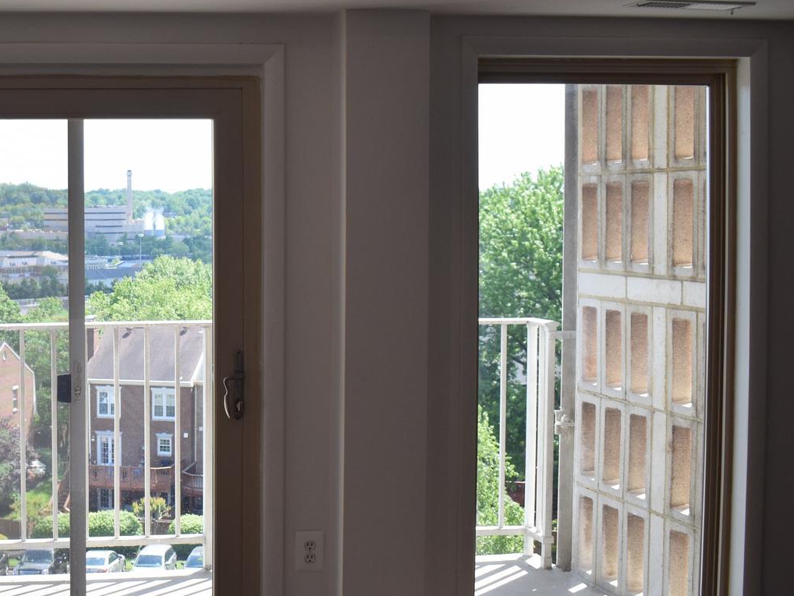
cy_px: 284
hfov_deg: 31.4
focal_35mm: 58
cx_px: 54
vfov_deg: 25.2
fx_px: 1331
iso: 400
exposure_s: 1/500
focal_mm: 20
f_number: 5
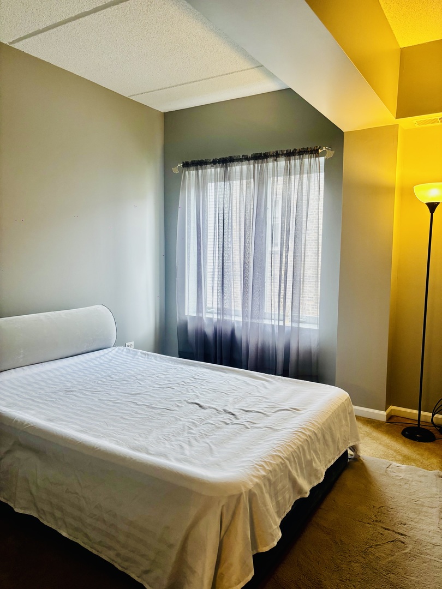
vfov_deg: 67.3
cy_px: 294
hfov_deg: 53.1
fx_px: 443
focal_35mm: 26
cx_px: 221
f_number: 1.6
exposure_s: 1/60
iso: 100
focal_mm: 5.96
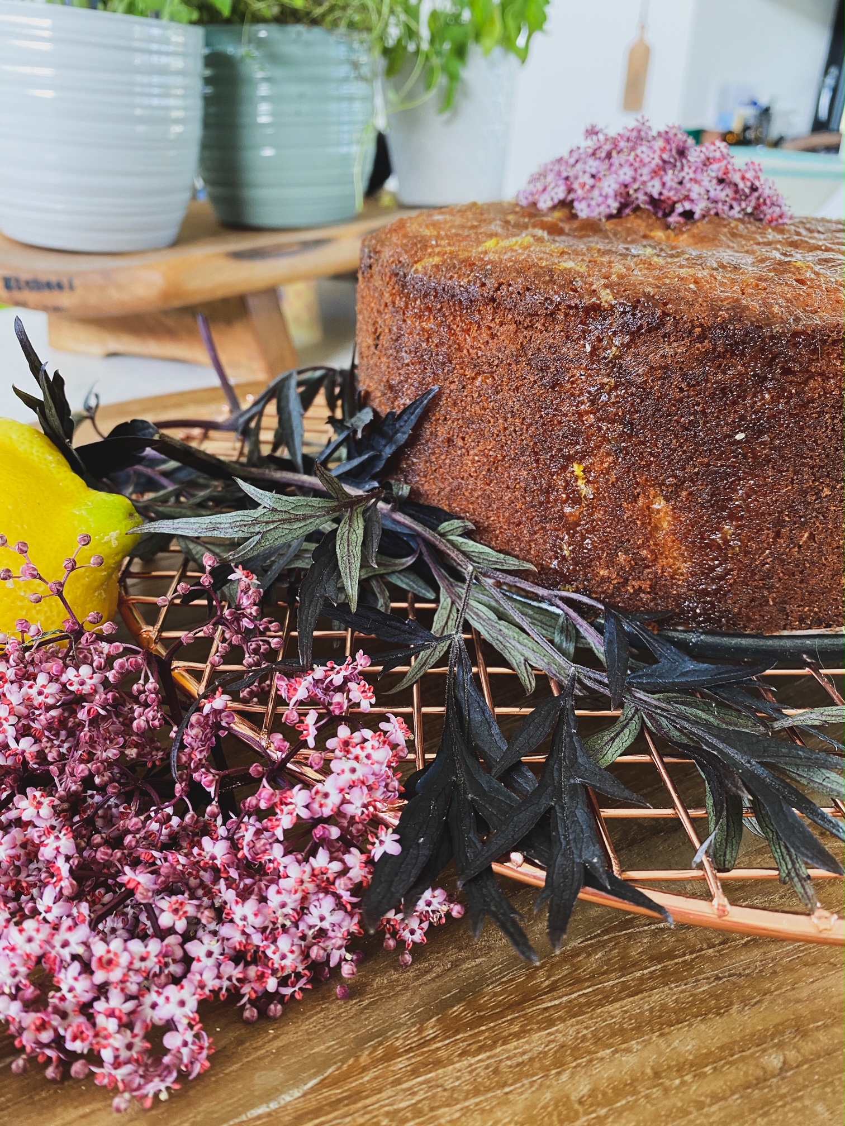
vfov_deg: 67.3
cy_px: 563
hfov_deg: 53.1
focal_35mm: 26
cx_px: 422
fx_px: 846
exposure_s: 1/60
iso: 125
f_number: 1.8
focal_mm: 4.25
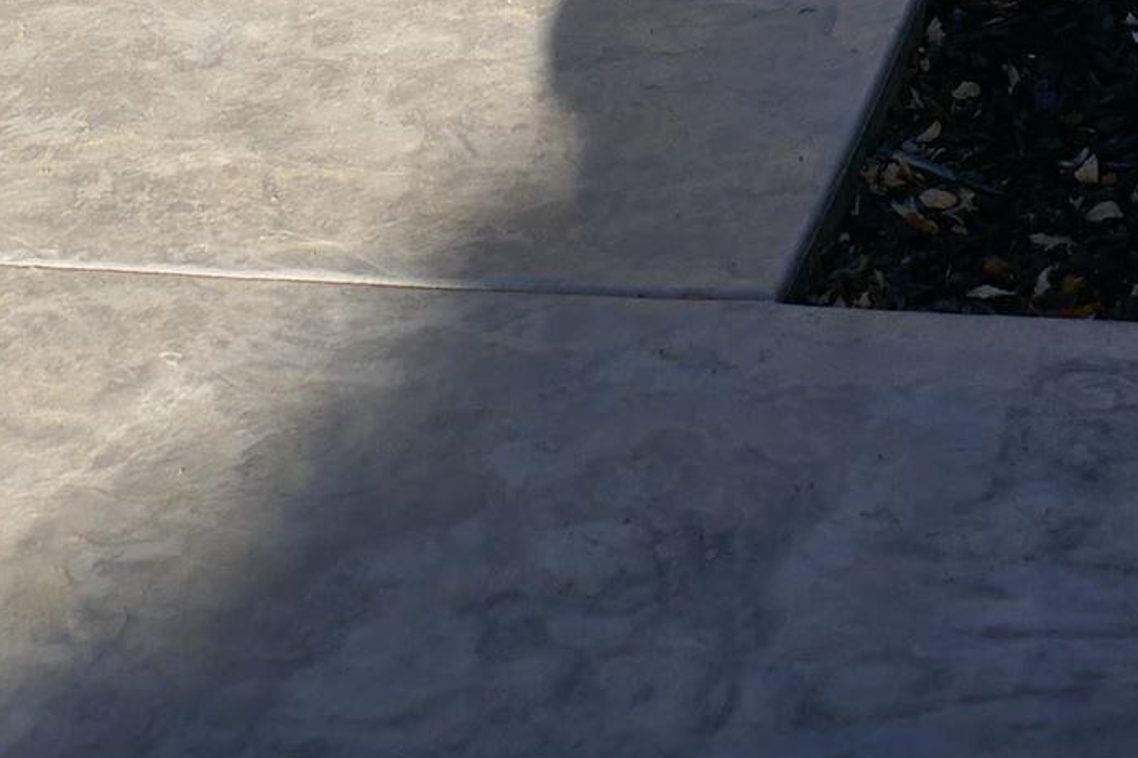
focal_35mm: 111
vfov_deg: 10.9
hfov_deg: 18.3
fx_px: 3508
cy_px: -890
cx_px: 877
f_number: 2.8
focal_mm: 9.1
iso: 125
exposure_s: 1/800
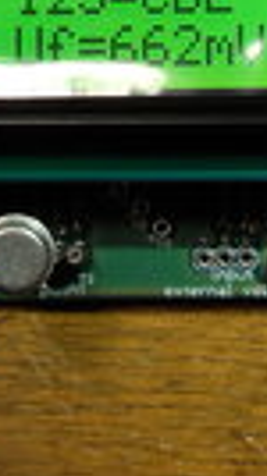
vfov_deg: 18.7
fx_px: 1440
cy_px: 117
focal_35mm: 114
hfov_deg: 10.6
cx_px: 206
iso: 160
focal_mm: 6.3
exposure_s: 1/45
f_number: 3.5
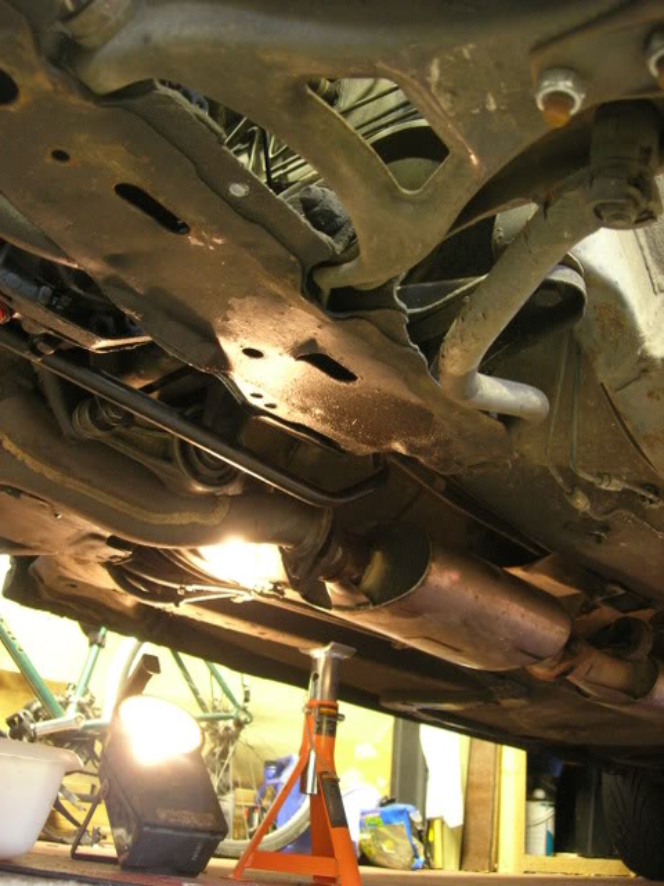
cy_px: 443
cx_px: 332
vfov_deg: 49.0
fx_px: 972
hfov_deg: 37.7
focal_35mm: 38
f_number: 2.8
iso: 200
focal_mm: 7.8
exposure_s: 1/1.6
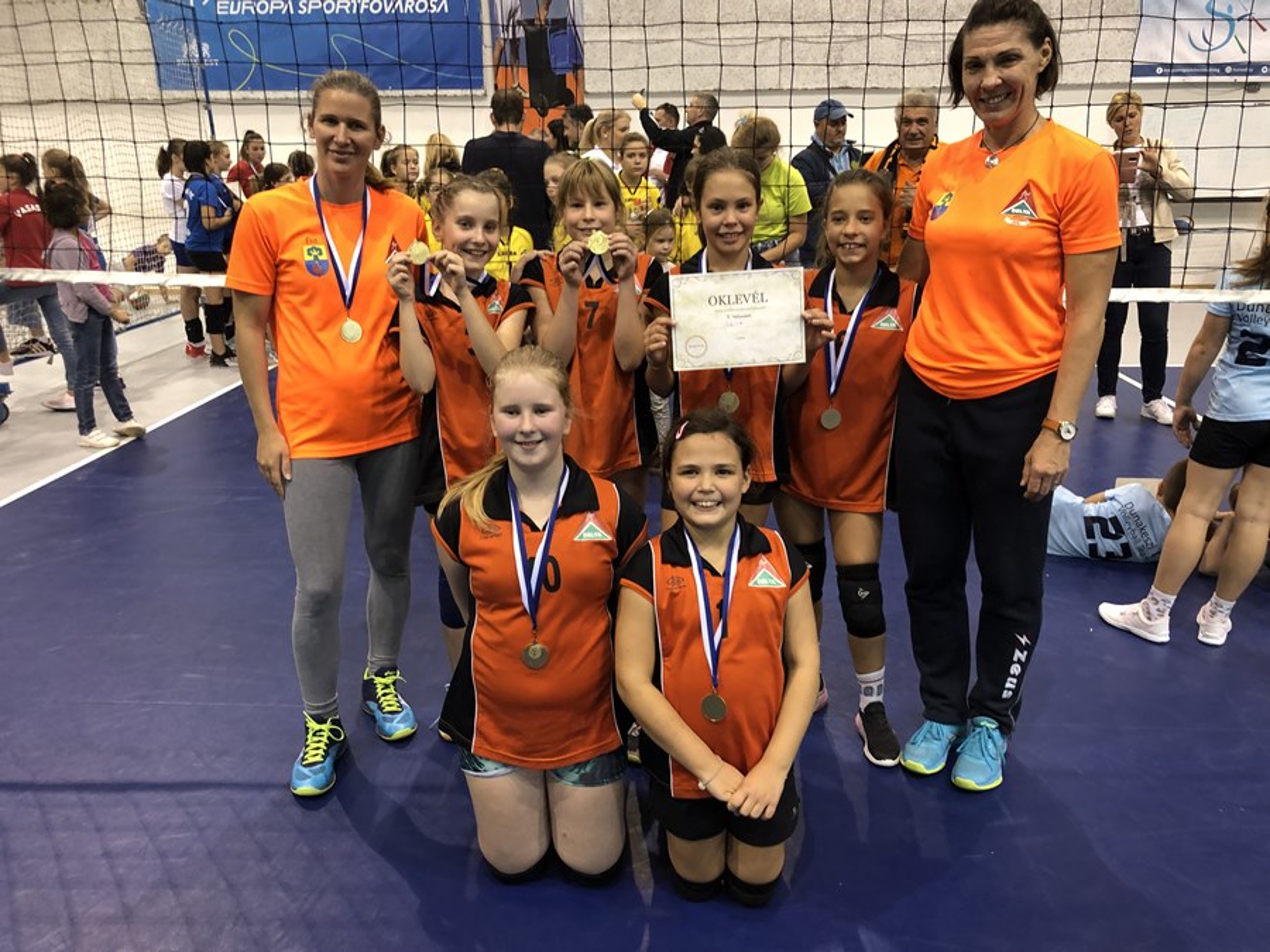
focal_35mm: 28
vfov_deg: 49.7
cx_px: 635
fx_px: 1027
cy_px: 476
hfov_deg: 63.4
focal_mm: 3.99
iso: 50
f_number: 1.8
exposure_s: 1/17
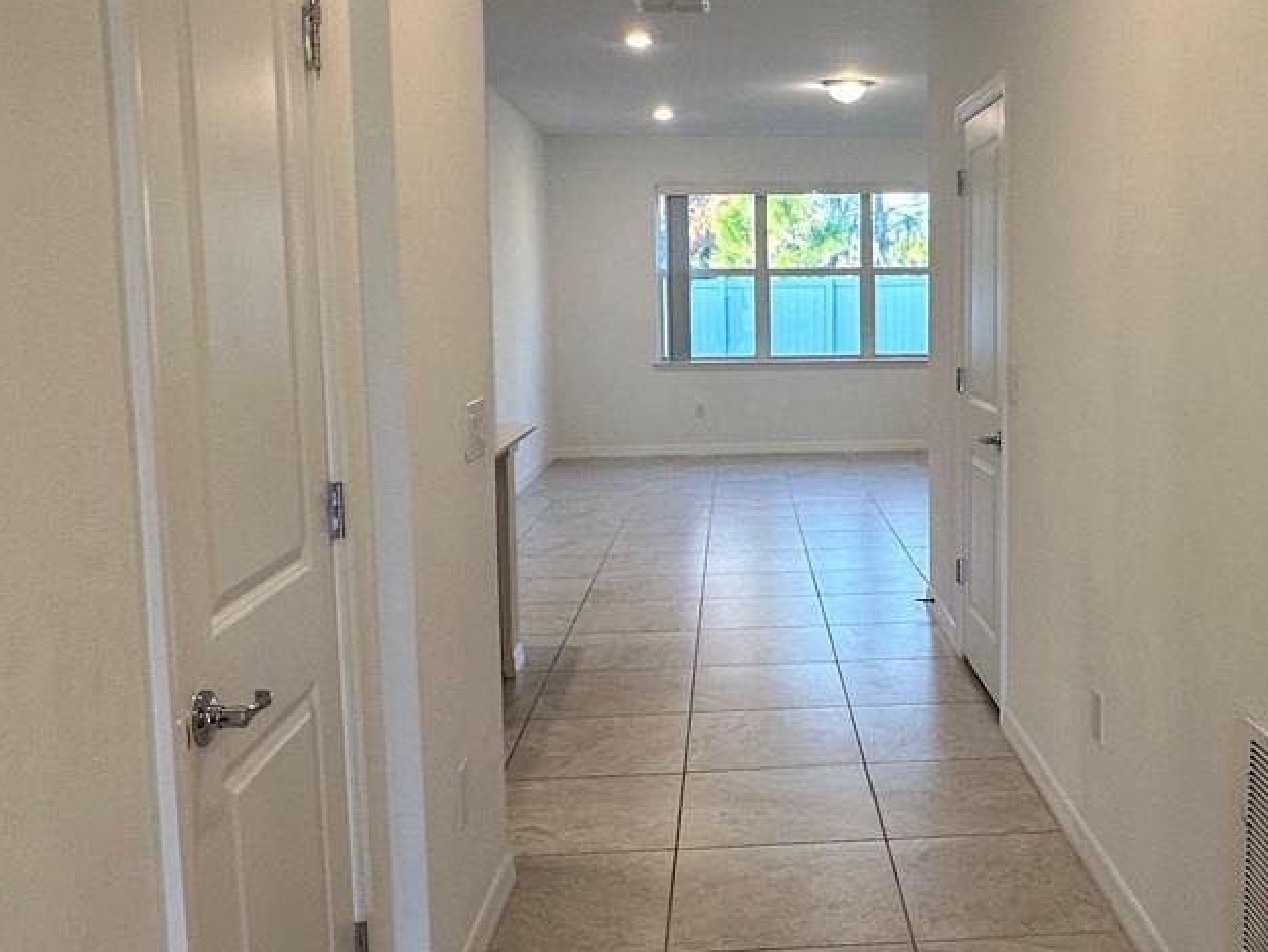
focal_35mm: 36
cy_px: 416
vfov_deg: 39.6
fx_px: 1319
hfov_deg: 50.3
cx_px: 858
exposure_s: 1/120
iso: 125
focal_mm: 2.22
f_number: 2.2
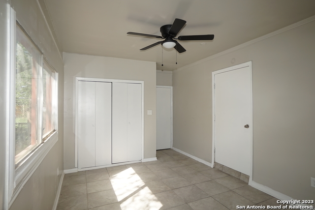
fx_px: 158
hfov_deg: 90.0
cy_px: 105
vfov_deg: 67.4
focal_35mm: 18
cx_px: 158
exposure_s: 1/160
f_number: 4
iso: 100
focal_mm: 12
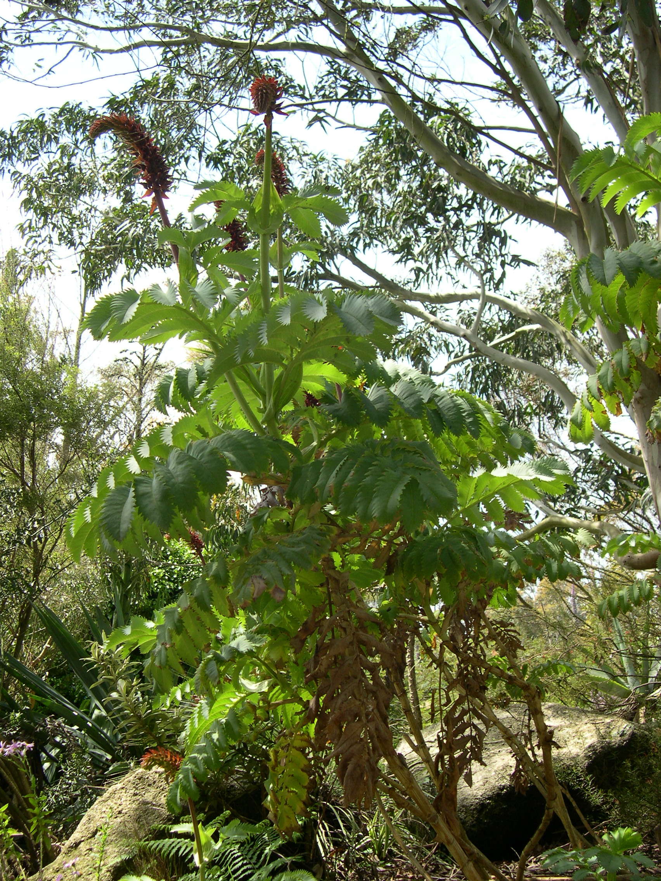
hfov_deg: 37.7
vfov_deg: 49.0
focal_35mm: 38
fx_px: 967
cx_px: 330
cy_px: 440
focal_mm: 8
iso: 100
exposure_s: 1/430
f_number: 2.8
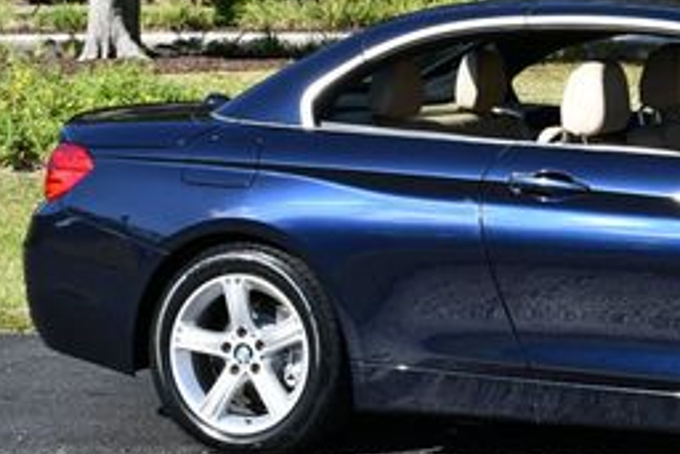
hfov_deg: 15.9
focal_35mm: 125
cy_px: 58
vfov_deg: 10.9
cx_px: 776
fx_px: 2362
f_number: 8
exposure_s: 1/250
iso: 110
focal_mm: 25
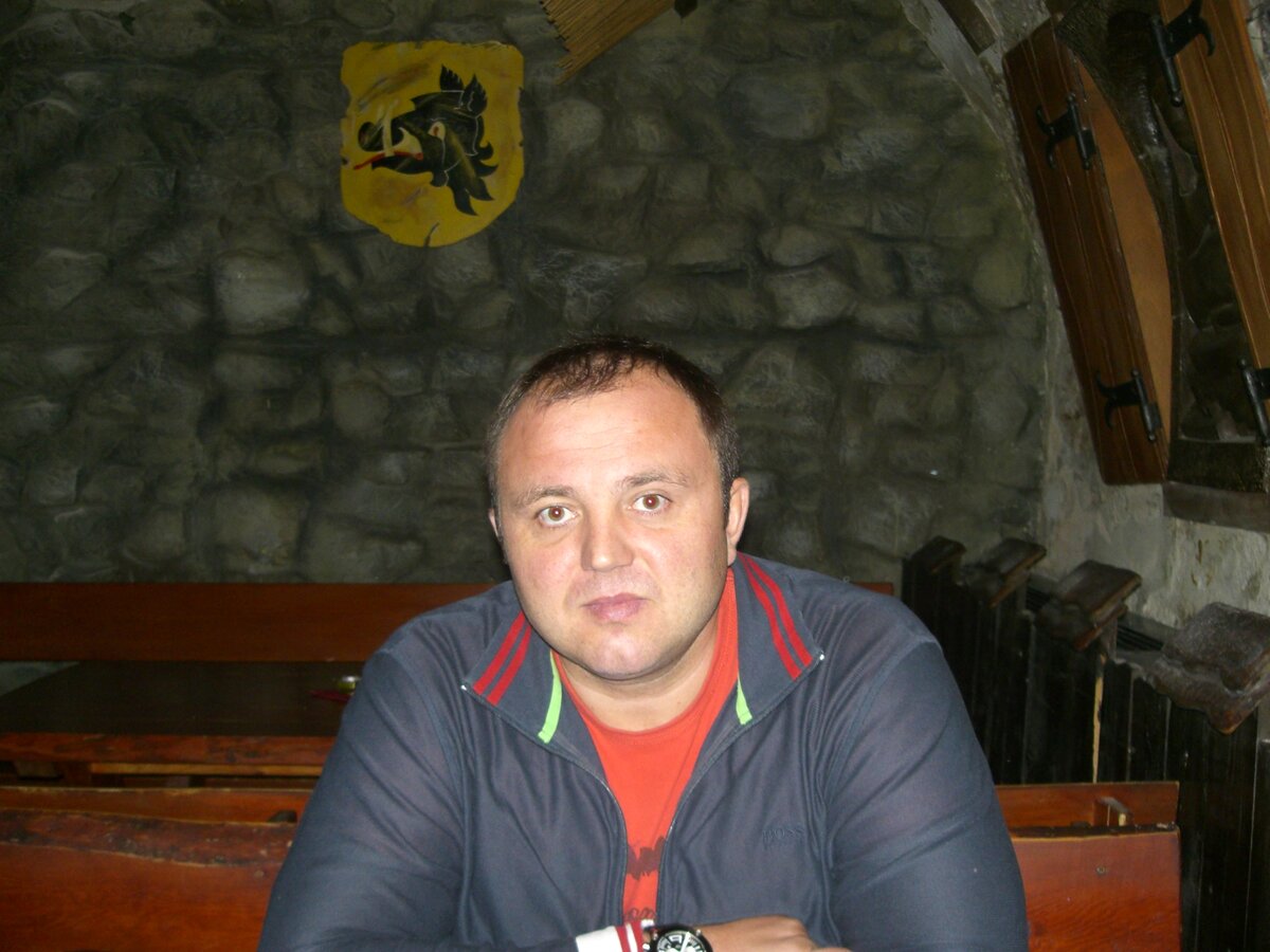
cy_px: 476
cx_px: 635
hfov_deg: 49.0
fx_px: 1394
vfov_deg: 37.7
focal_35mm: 38
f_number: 3.1
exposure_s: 1/60
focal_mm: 6.3
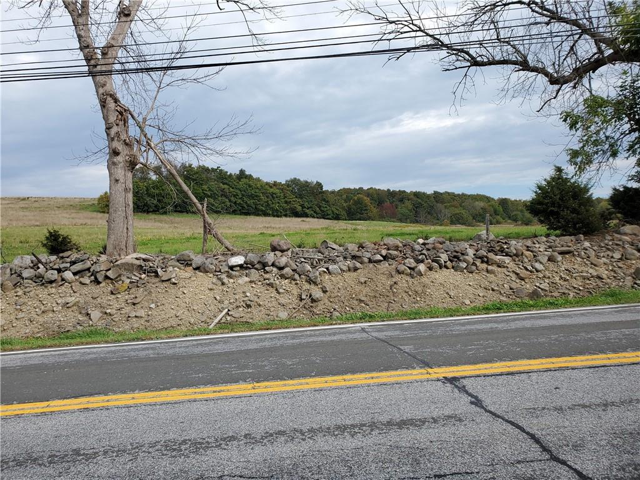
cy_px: 240
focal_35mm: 26
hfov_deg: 67.3
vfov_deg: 53.1
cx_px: 320
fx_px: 481
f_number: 2.4
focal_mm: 4.3
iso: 50
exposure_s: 1/1205
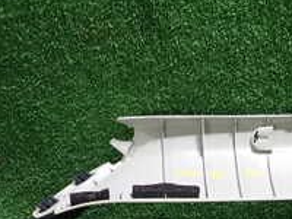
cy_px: 228
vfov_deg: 19.0
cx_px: 222
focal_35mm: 75
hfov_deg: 25.7
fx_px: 633
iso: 250
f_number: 2
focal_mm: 4.5
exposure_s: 1/30
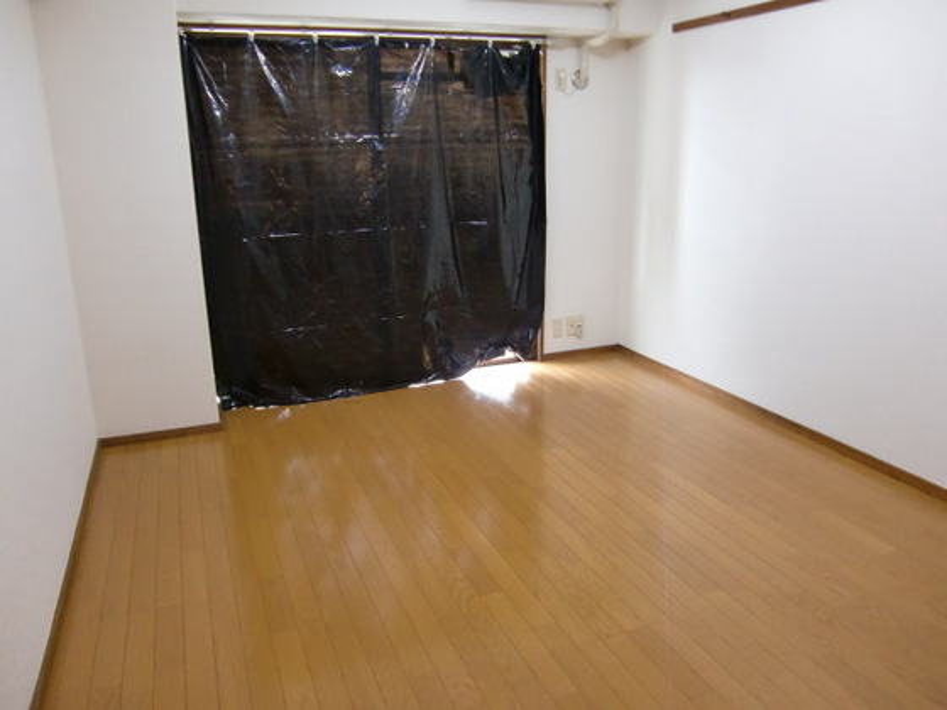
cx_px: 474
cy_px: 355
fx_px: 766
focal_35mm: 28
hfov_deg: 63.4
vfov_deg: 49.7
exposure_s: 1/50
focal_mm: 4.9
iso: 400
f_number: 2.6
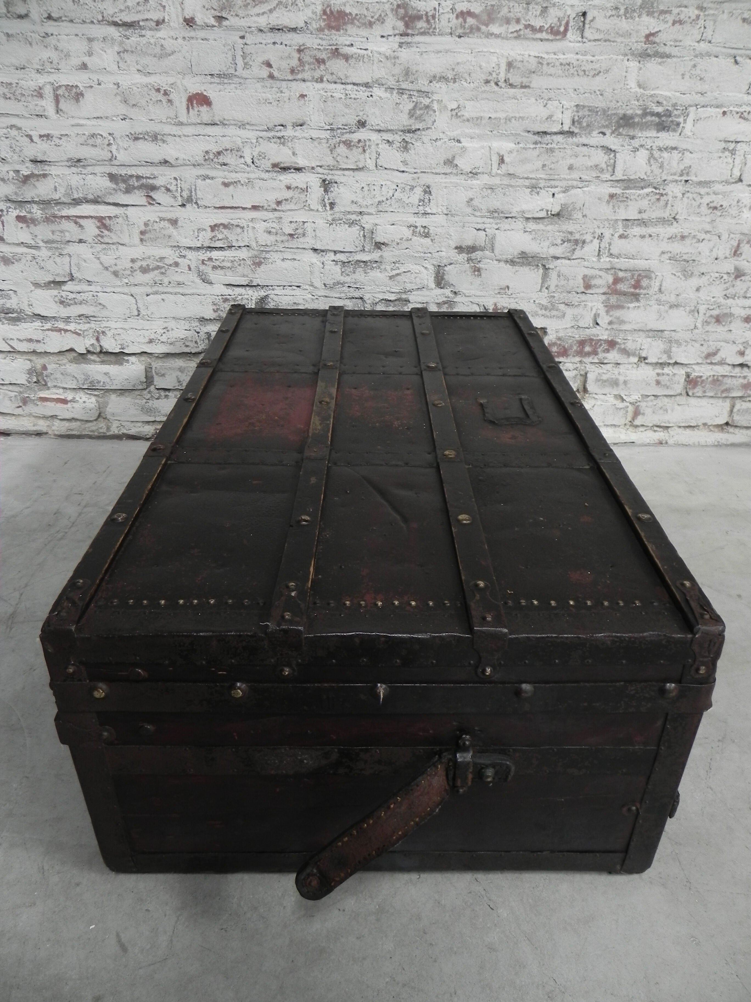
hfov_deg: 53.1
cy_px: 501
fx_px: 752
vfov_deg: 67.3
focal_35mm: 26
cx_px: 376
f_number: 3.2
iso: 160
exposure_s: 1/78.7
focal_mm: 4.6
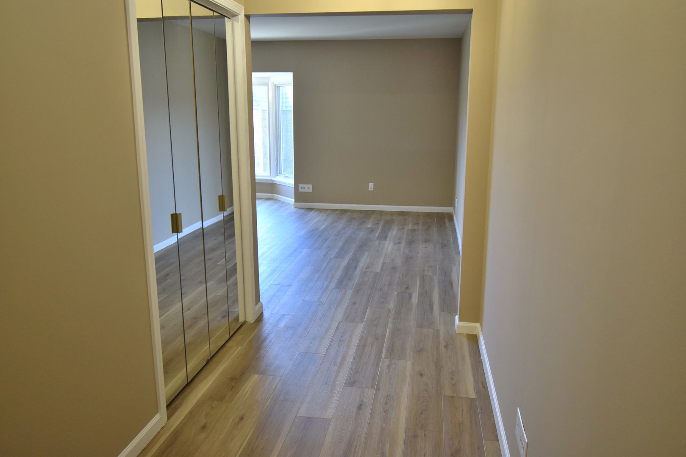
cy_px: 228
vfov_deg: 47.9
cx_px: 343
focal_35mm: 27
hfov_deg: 67.4
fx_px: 515
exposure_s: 1/60
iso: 720
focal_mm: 18
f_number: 5.6
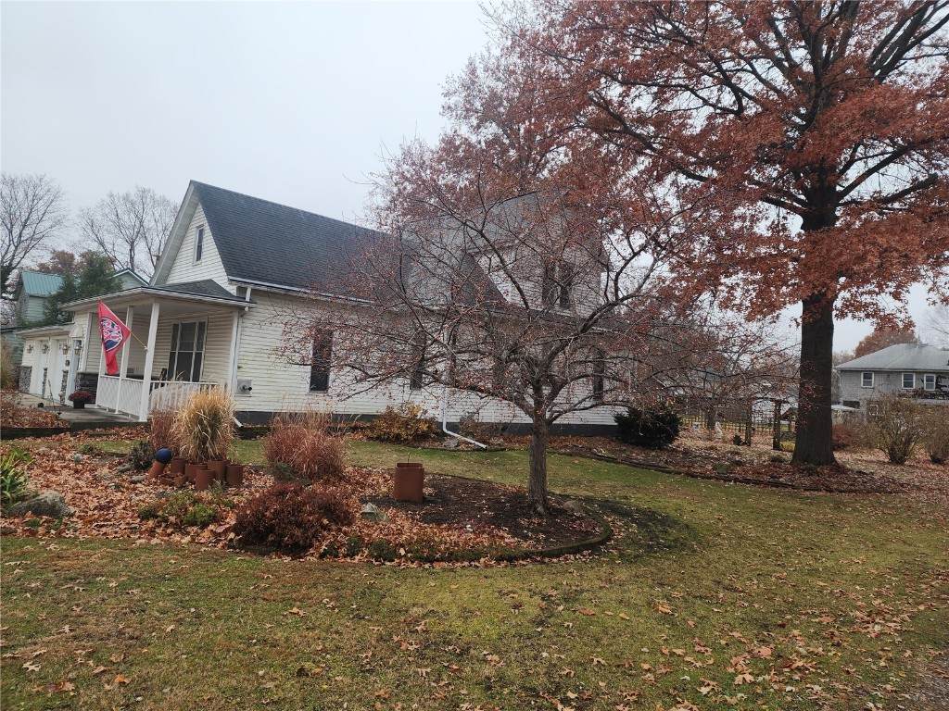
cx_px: 474
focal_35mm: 23
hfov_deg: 73.9
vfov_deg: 58.9
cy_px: 356
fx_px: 631
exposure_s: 1/183
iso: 12
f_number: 1.8
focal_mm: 6.4
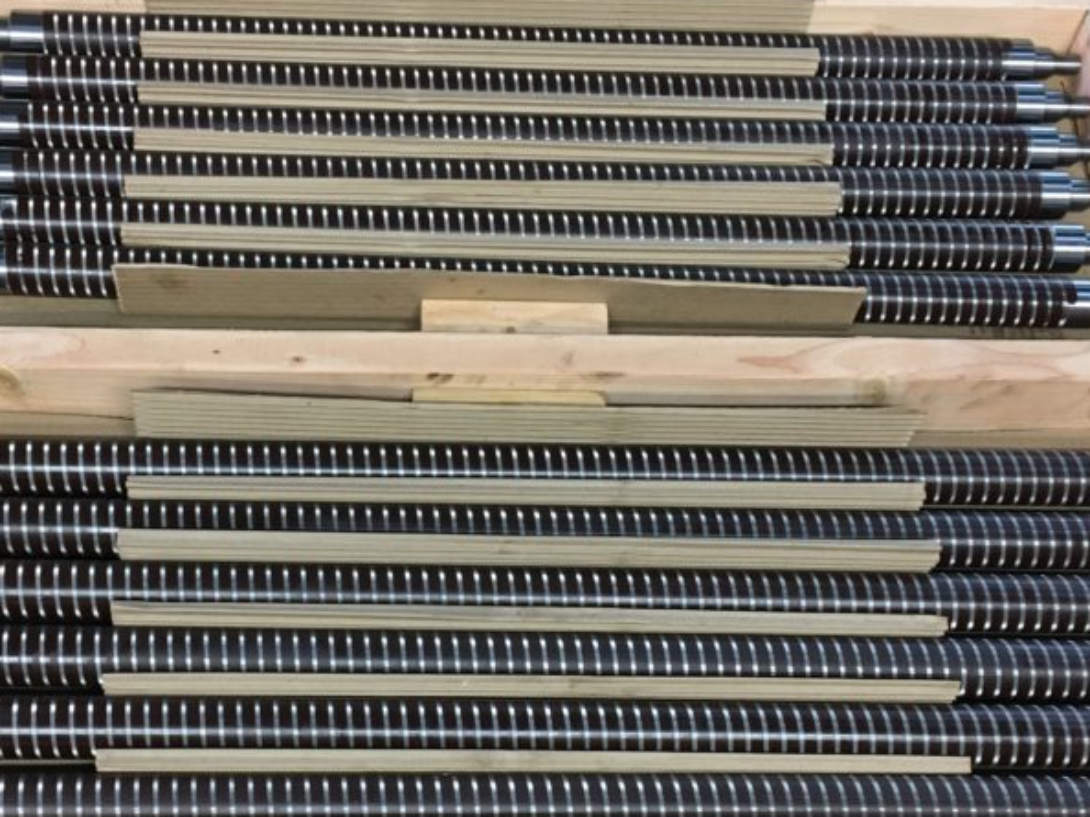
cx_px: 461
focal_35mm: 50
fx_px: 1574
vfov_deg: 29.0
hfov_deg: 38.1
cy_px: 488
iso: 125
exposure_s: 1/30
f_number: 2.2
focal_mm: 4.15
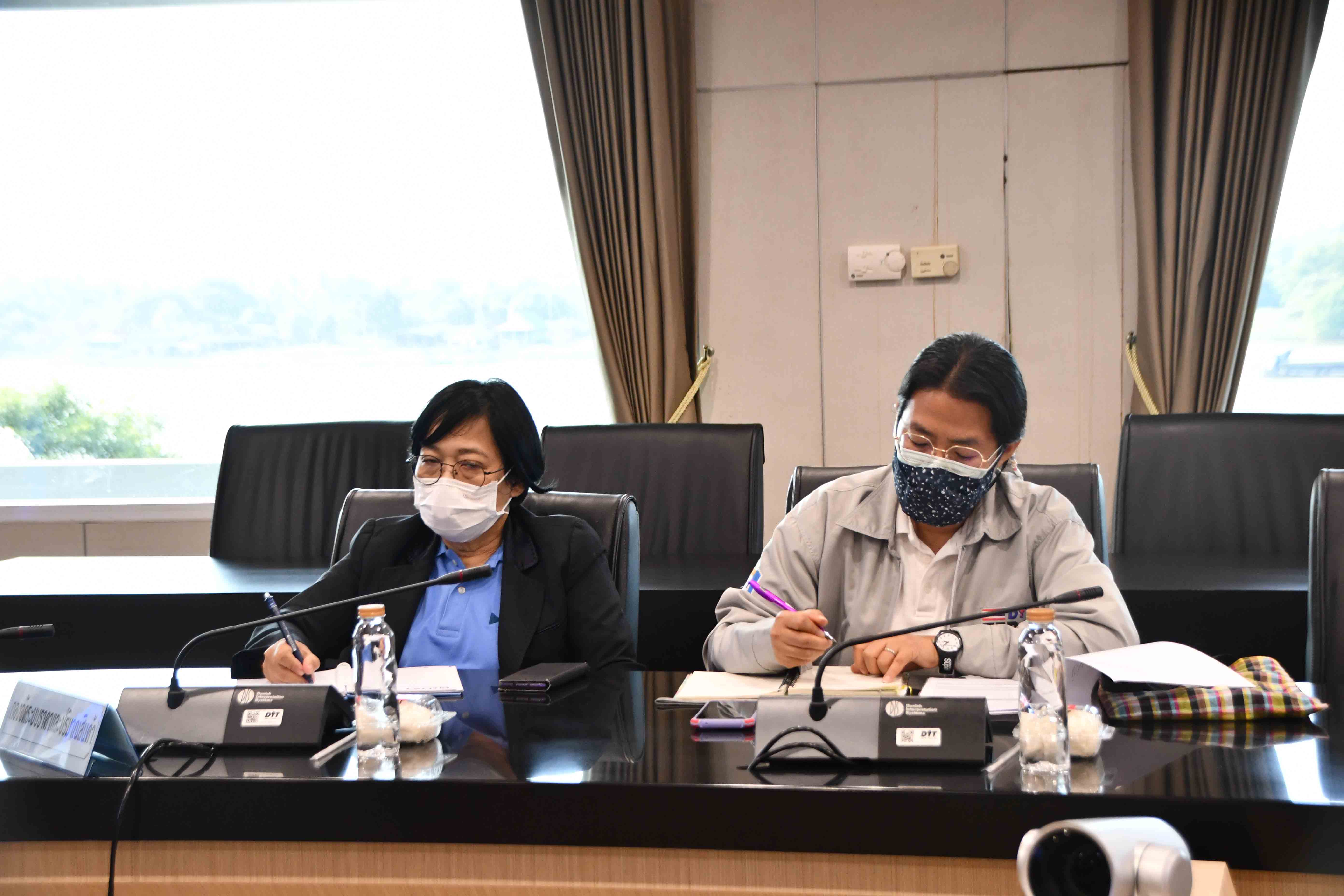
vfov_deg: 17.5
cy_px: 448
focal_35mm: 78
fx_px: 2912
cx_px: 672
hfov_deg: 26.0
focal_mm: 52
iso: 1800
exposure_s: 1/125
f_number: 4.8
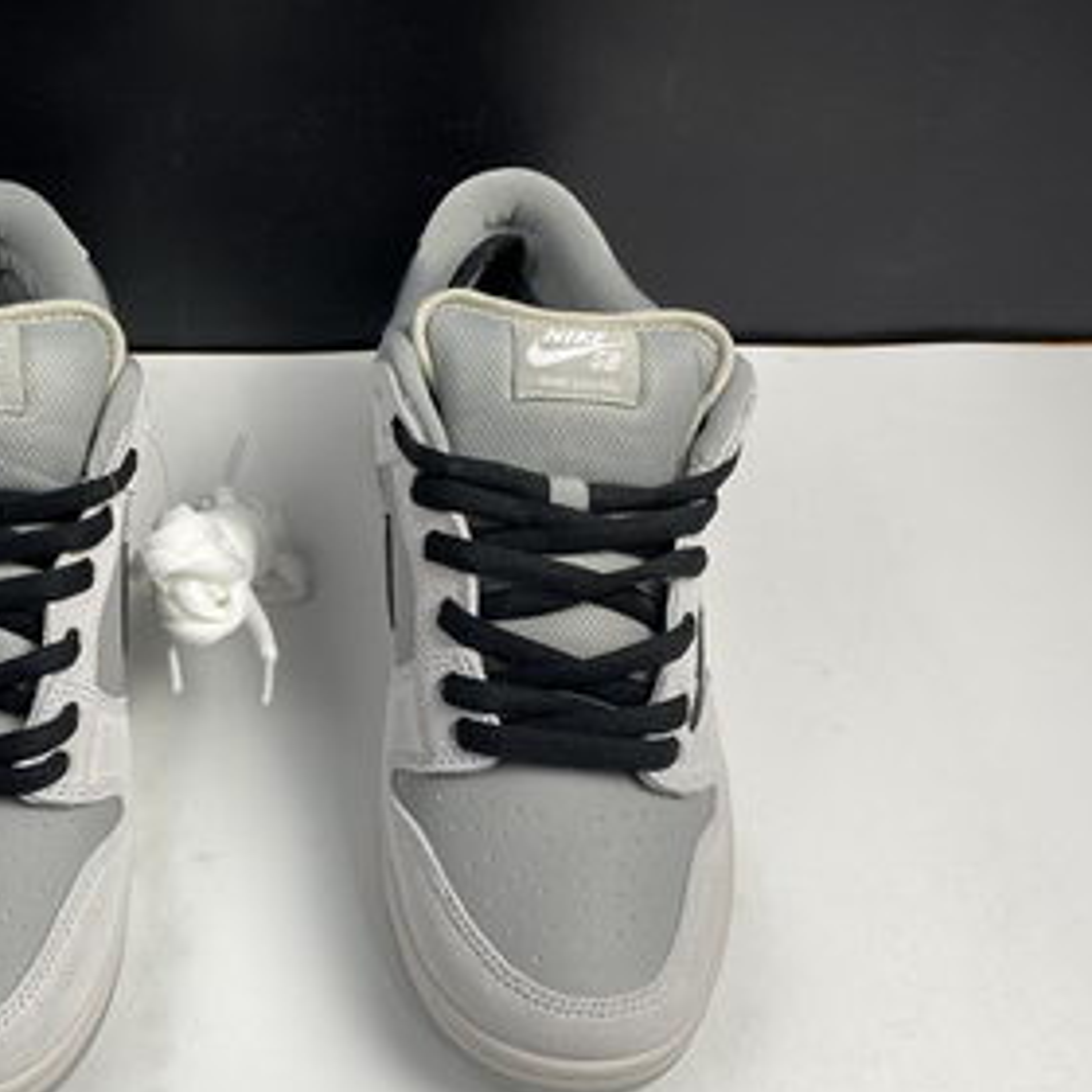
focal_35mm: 41
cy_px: 688
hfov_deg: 39.8
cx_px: 269
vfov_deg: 40.6
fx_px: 1463
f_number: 1.8
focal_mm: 4.25
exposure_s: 1/100
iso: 40
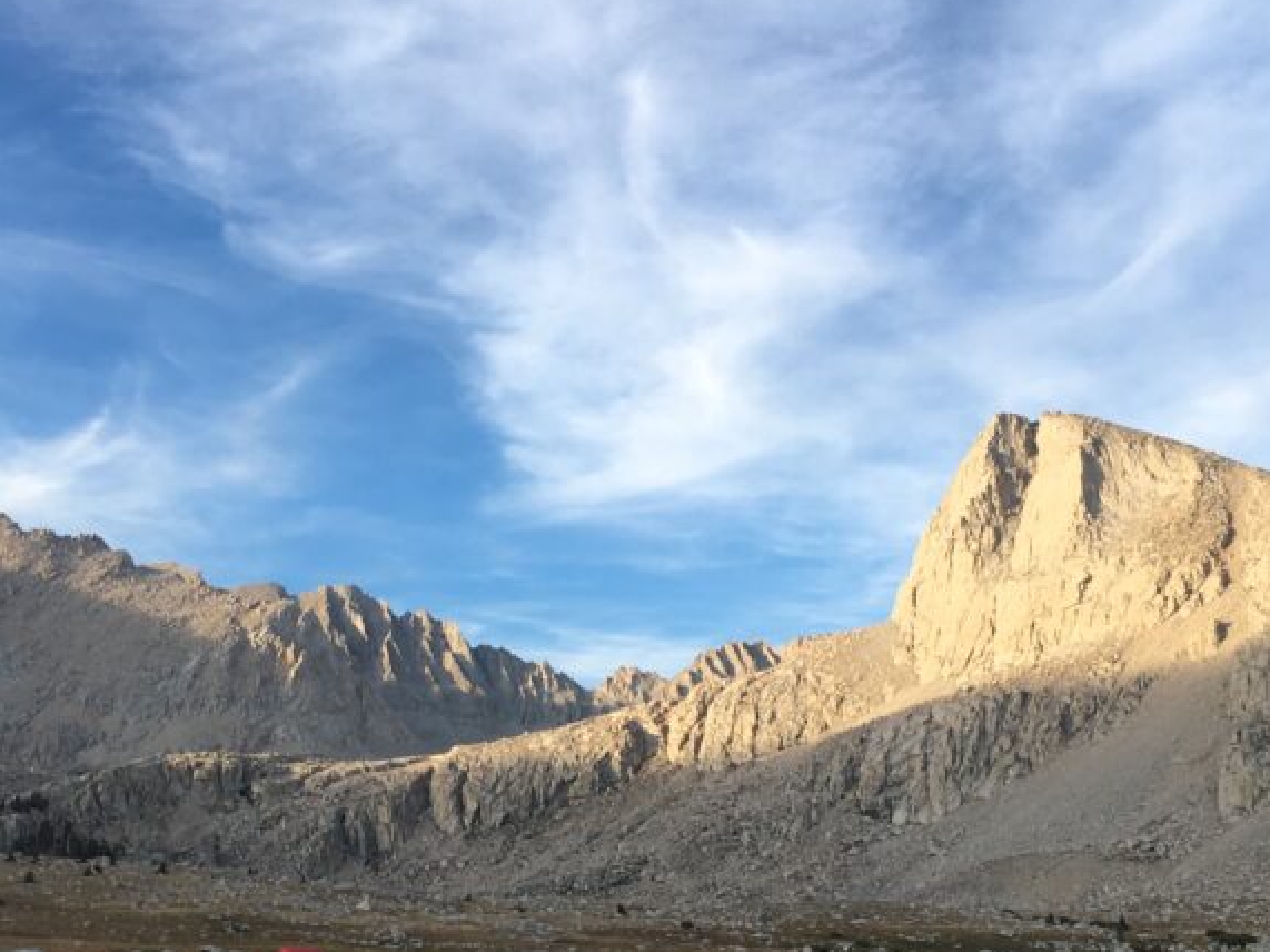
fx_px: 1907
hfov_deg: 36.8
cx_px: 674
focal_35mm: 52
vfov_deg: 27.4
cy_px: 770
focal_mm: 4.15
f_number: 2.2
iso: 25
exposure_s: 1/371
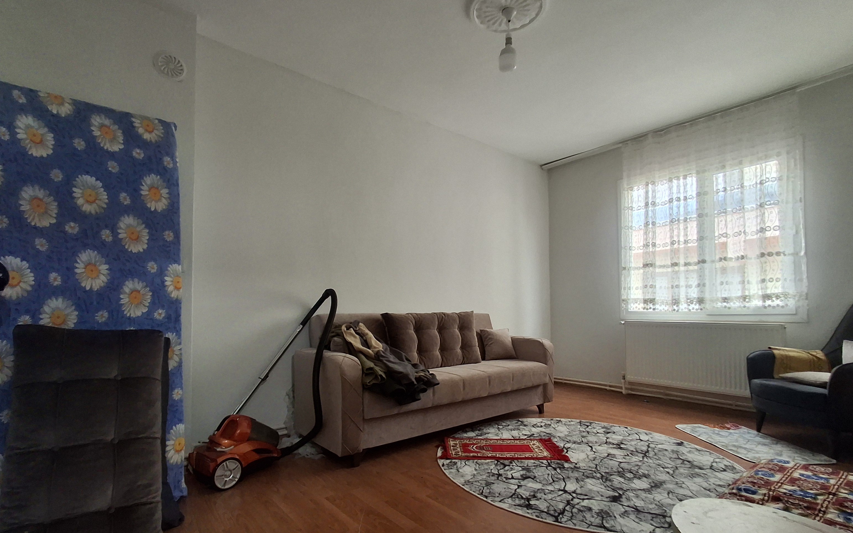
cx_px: 421
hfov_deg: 91.1
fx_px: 418
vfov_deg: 64.8
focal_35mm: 18
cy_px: 297
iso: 160
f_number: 2.2
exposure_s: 1/50
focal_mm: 1.64
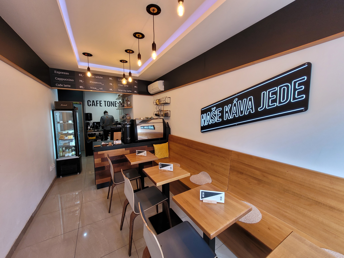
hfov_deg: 106.2
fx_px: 129
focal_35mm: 13
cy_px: 129
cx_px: 172
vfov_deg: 89.9
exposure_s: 1/50
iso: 100
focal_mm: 1.74
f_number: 2.2
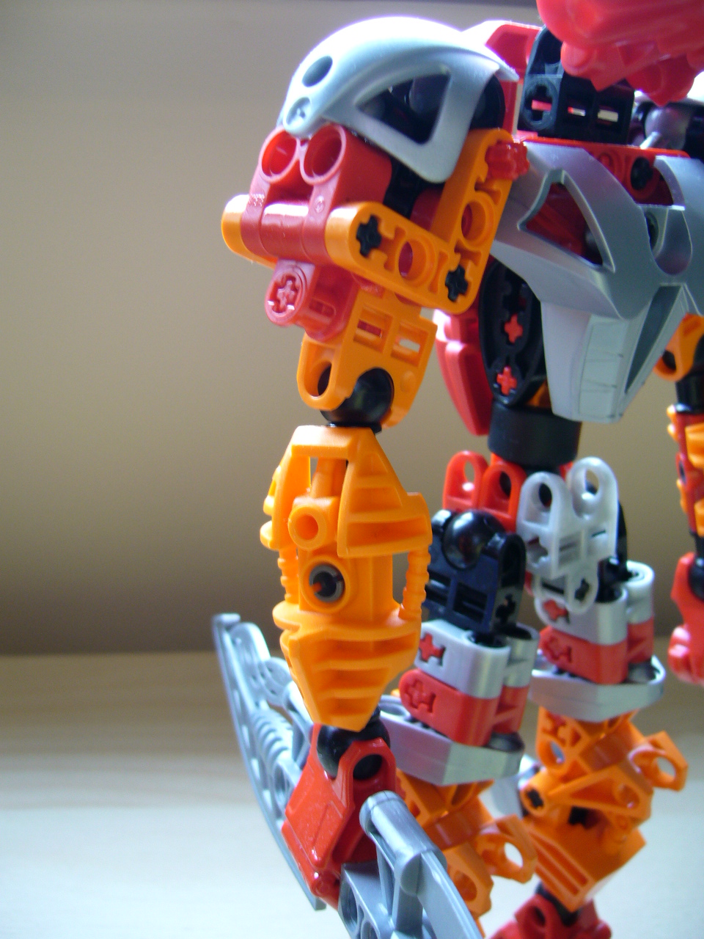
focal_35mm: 35
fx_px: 949
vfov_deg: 52.6
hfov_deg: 40.7
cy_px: 470
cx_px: 352
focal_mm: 5.8
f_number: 2.8
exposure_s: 1/30
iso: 100
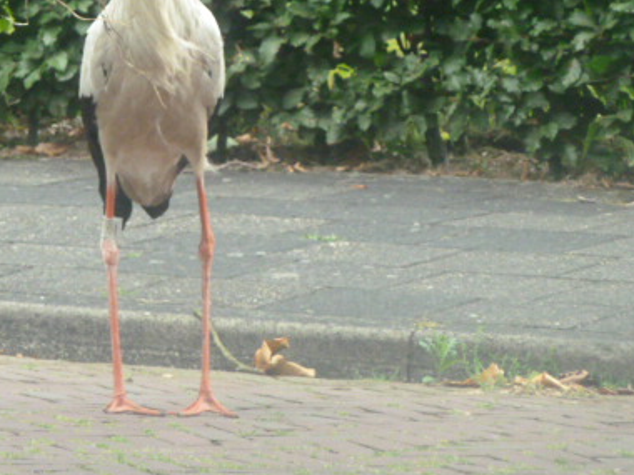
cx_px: 200
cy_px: 105
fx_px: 7473
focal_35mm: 408
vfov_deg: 3.6
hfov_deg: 4.9
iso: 800
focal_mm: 39.7
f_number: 4.7
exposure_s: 1/400
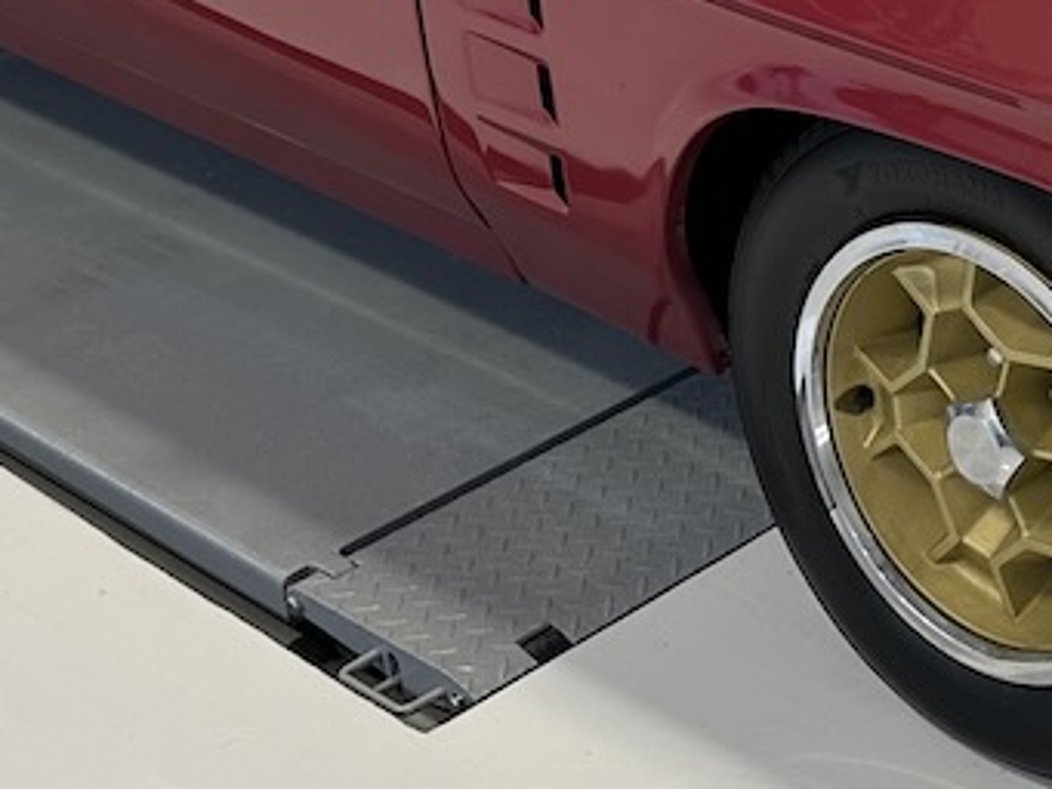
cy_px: 9
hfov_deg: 21.1
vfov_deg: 16.1
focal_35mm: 90
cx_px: 1021
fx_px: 2736
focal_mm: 6.86
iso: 64
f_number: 1.78
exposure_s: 1/200
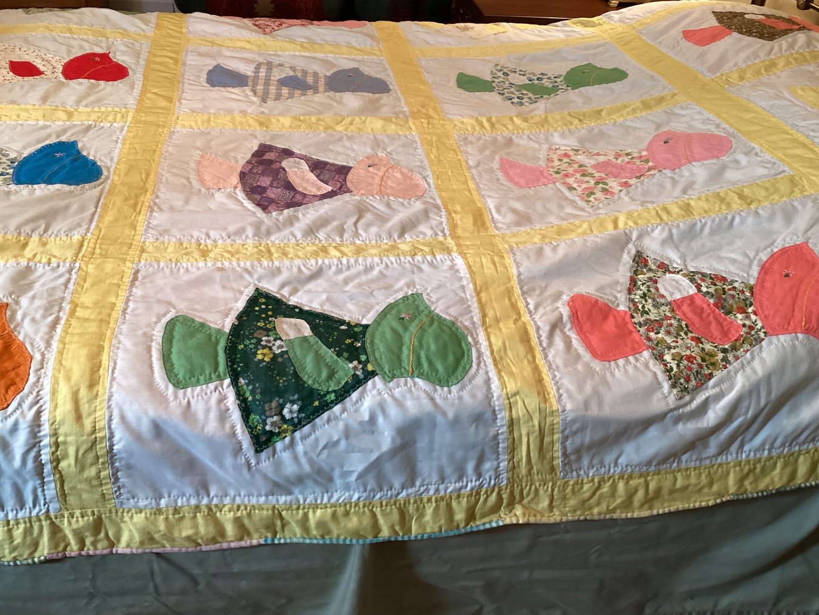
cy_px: 275
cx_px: 382
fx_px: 828
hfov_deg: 52.6
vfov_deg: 40.6
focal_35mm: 35
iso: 200
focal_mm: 3.3
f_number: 2.4
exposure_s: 1/60
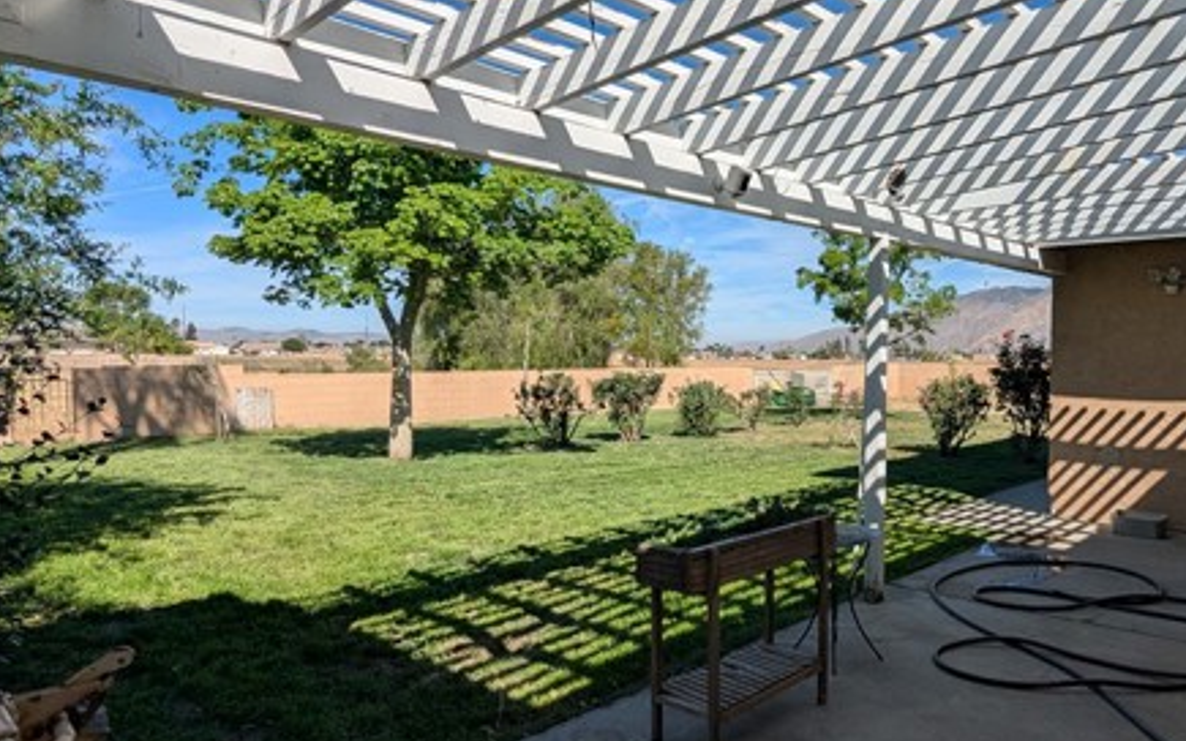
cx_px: 739
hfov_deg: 71.4
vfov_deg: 49.3
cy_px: 364
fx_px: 808
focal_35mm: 25
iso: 54
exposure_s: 1/2703
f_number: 2.2
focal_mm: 2.35
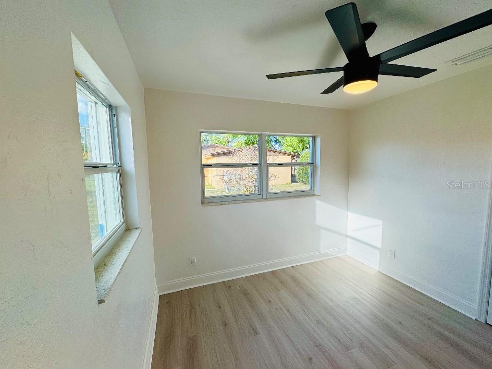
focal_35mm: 14
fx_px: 199
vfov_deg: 85.7
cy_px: 184
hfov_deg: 102.1
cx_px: 246
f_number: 2.2
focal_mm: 2.22
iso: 40
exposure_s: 1/283
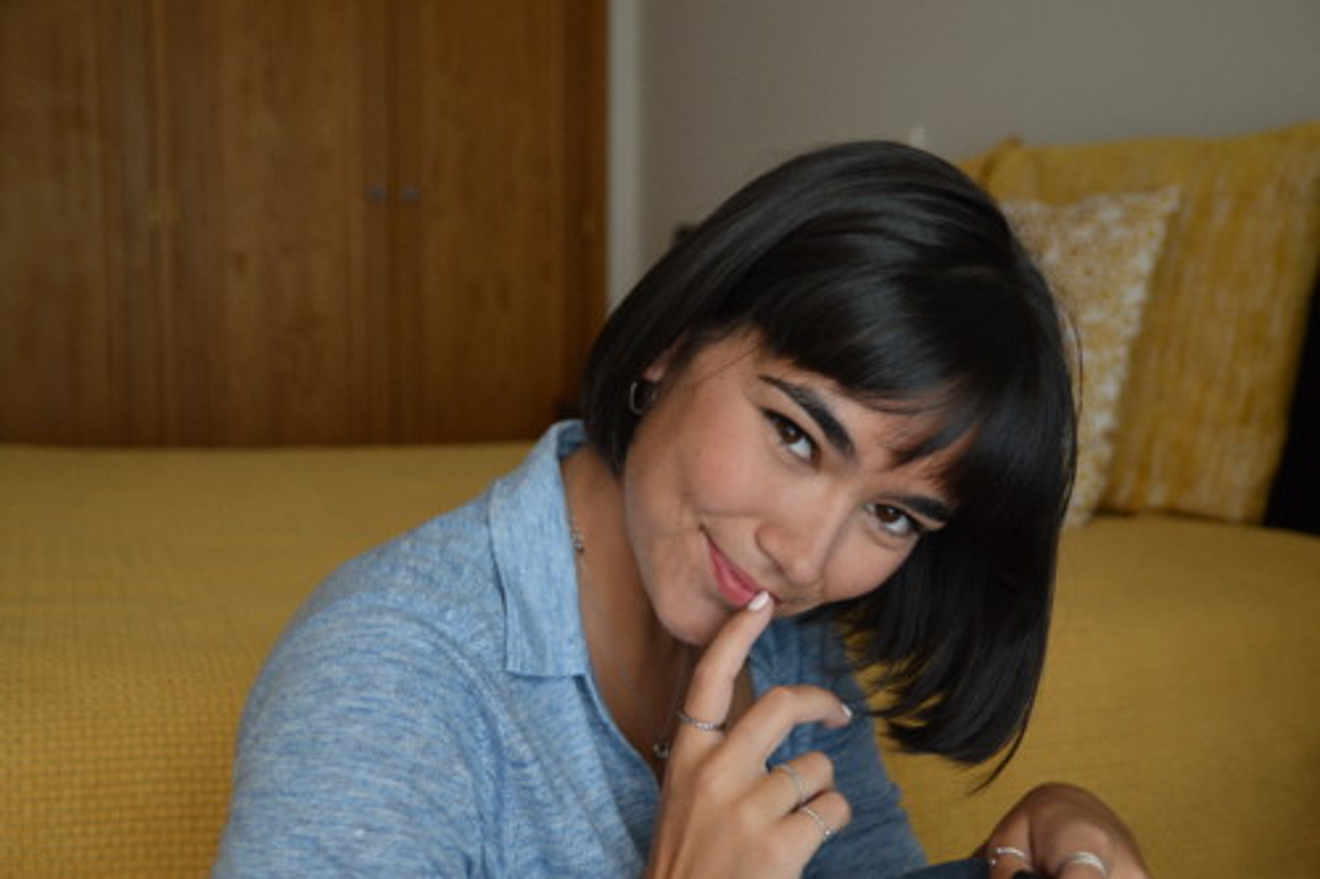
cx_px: 660
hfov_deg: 49.6
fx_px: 1429
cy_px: 440
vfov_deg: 34.2
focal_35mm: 39
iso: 400
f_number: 2.8
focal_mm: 26
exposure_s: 1/30
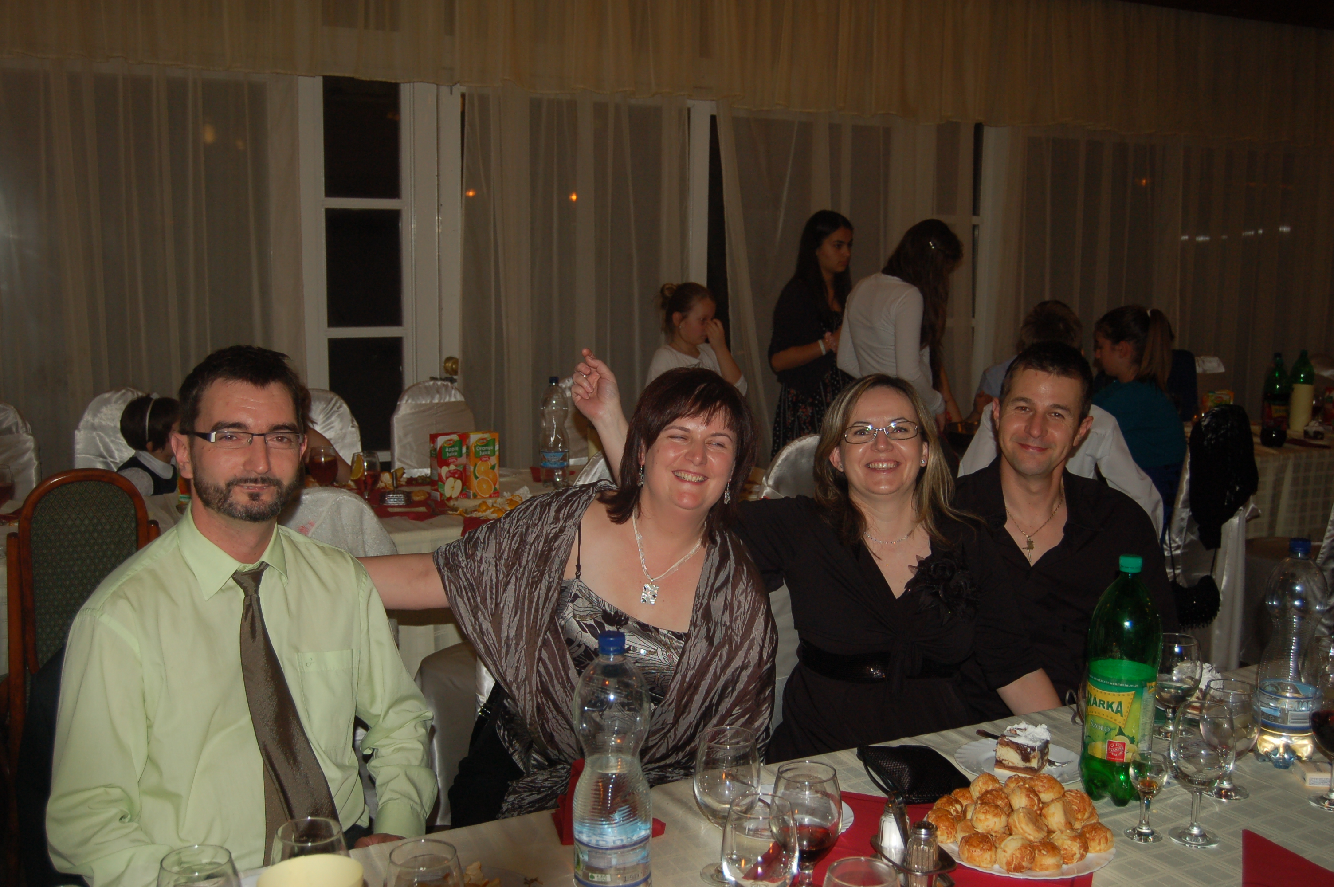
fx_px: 1333
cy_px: 444
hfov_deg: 53.2
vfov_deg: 36.8
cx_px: 667
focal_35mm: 36
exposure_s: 1/60
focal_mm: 24
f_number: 4
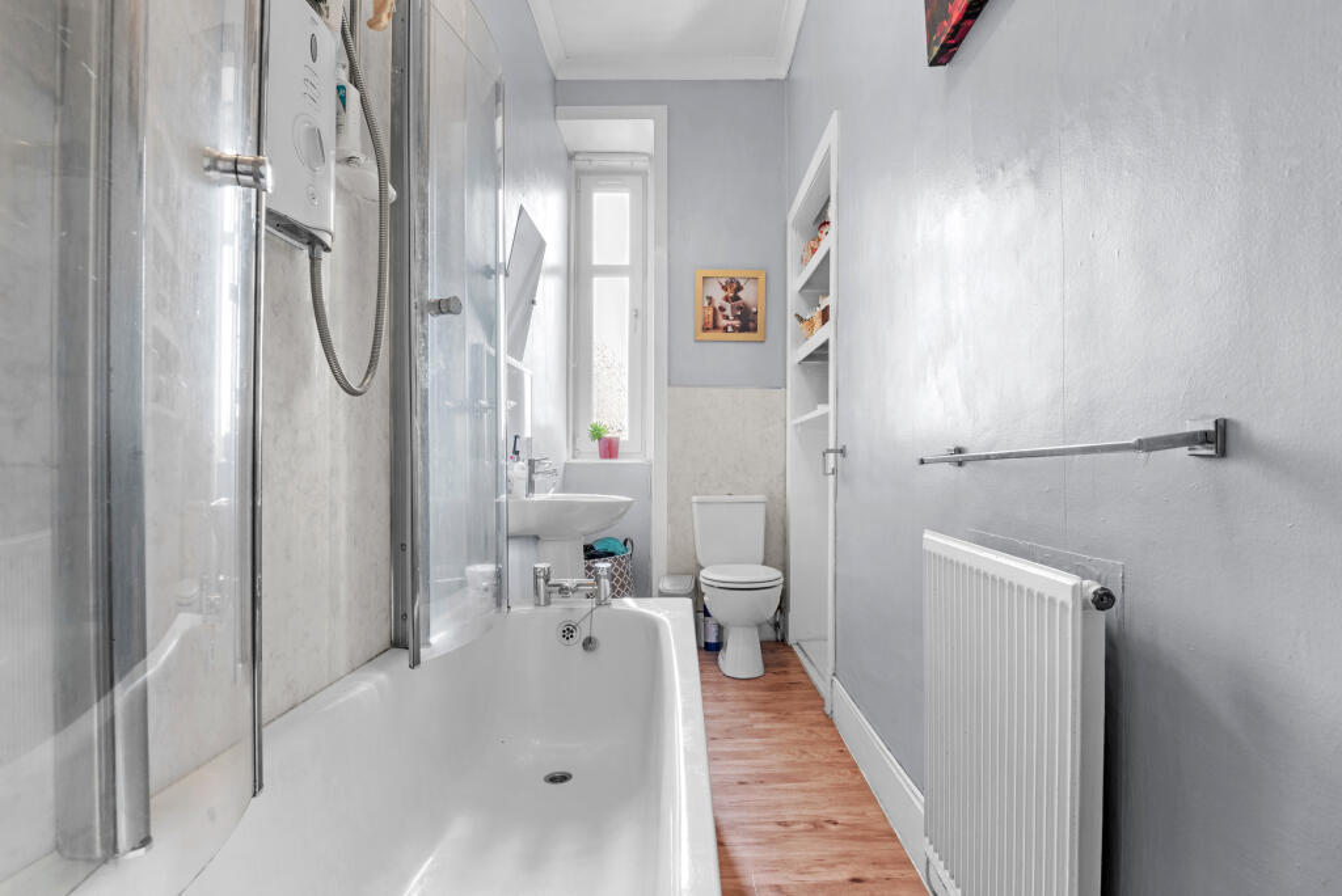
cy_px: 448
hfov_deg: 96.7
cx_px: 671
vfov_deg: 73.8
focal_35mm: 16
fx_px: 597
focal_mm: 16
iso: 250
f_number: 9
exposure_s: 1/2
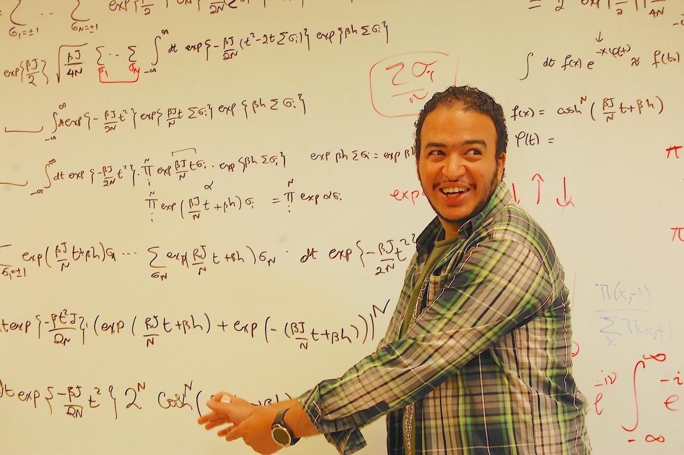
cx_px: 342
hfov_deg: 28.1
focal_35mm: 72
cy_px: 228
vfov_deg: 18.9
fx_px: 1367
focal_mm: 48
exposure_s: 1/20
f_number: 6.3
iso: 800
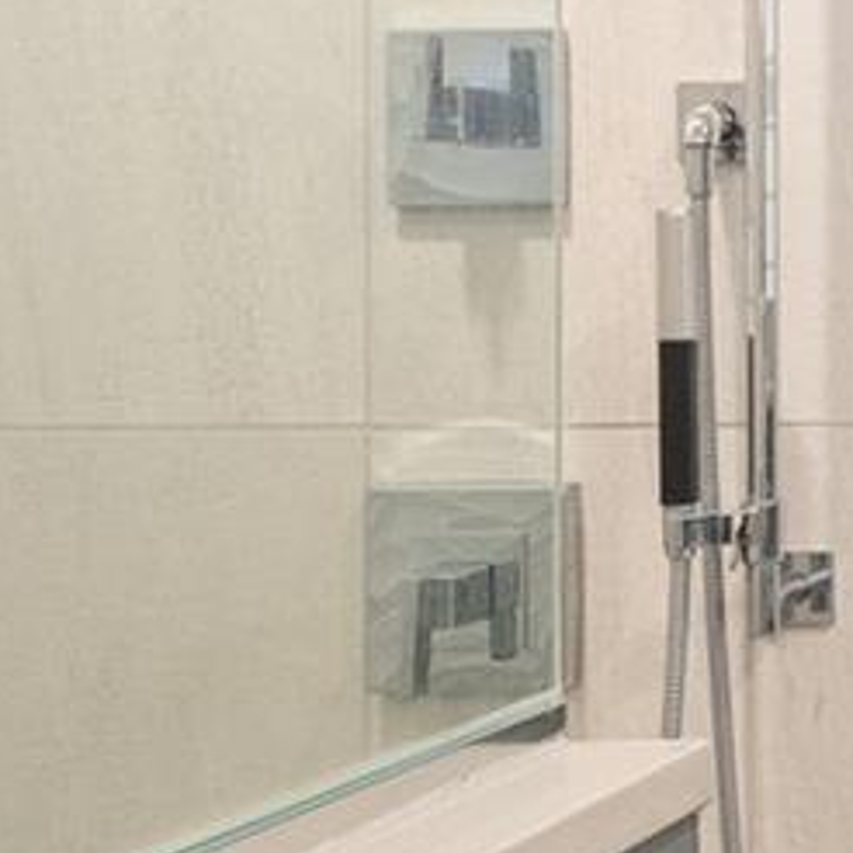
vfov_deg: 20.7
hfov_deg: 16.2
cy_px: 222
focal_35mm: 83
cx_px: 1706
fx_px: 2314
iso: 400
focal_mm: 15
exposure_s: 1/10
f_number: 8
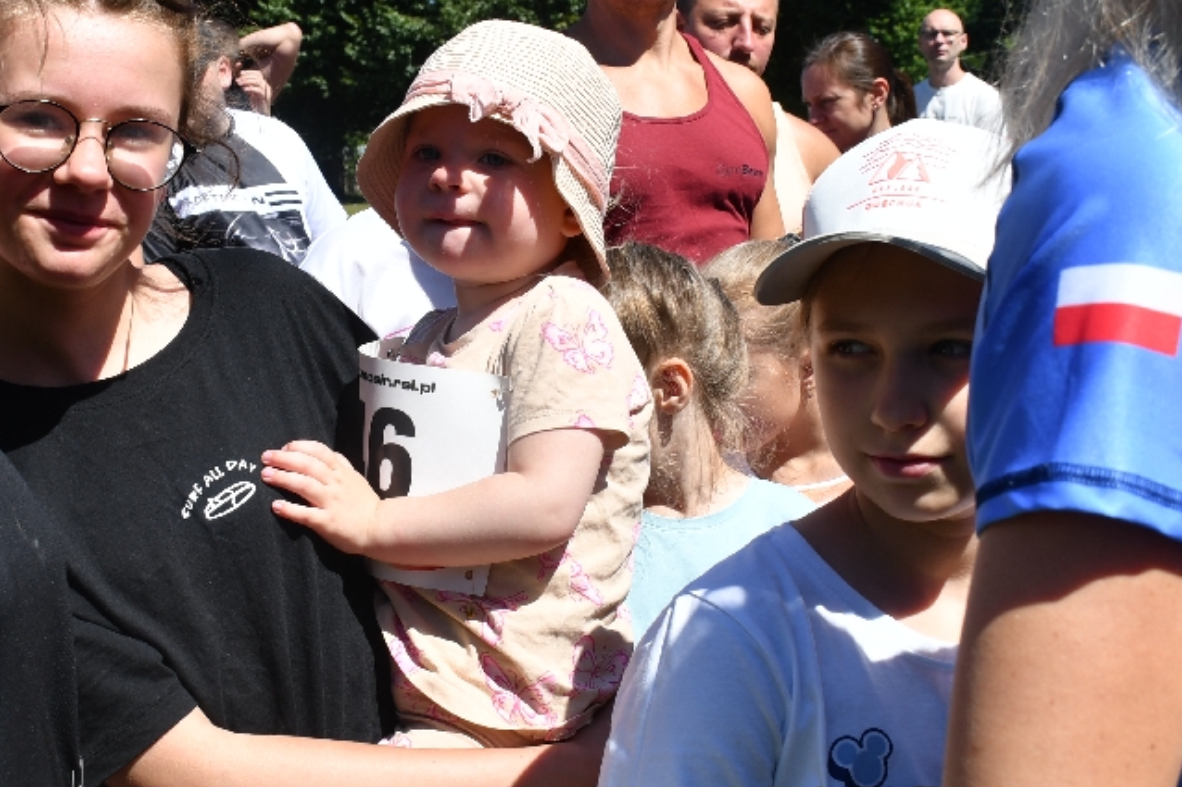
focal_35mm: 64
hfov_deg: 31.2
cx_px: 417
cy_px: 330
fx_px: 2101
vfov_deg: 21.2
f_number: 6.3
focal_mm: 23
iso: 100
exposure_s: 1/320
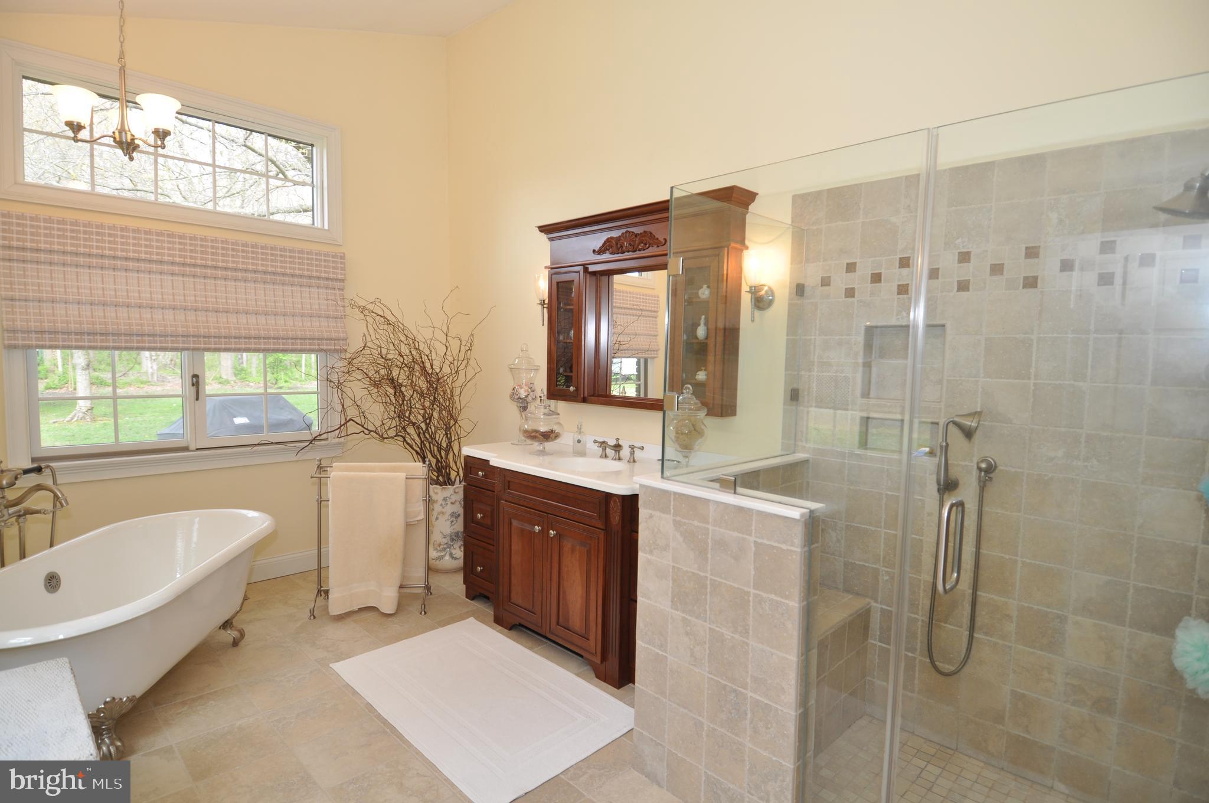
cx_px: 604
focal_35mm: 18
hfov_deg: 90.1
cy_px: 402
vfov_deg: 67.2
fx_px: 604
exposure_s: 1/90
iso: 250
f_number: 4.8
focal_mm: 12
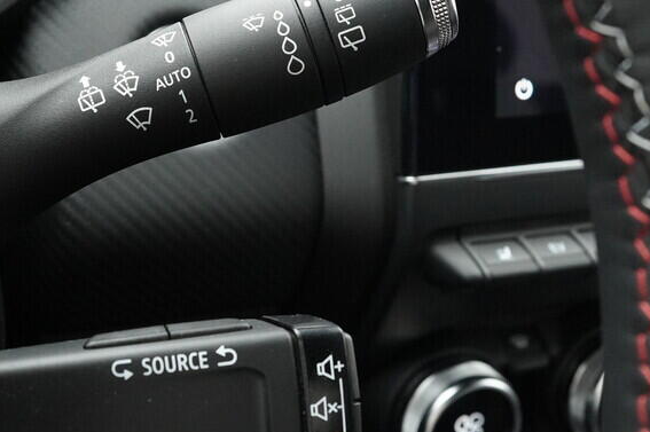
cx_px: 219
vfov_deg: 20.9
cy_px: 234
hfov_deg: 30.8
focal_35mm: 65
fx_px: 1173
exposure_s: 1/160
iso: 4000
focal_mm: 24
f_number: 5.6
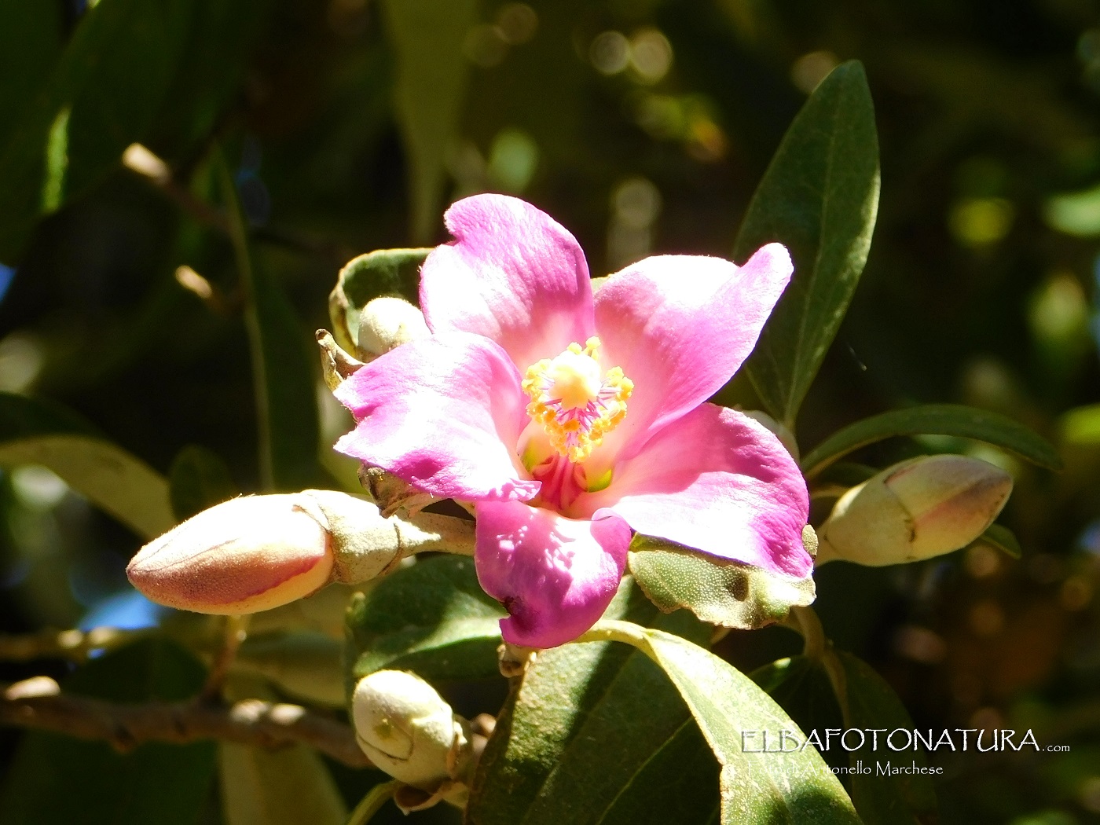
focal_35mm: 369
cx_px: 550
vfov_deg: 4.0
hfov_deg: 5.4
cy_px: 412
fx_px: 11726
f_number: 5.8
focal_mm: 65.4
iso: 125
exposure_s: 1/100
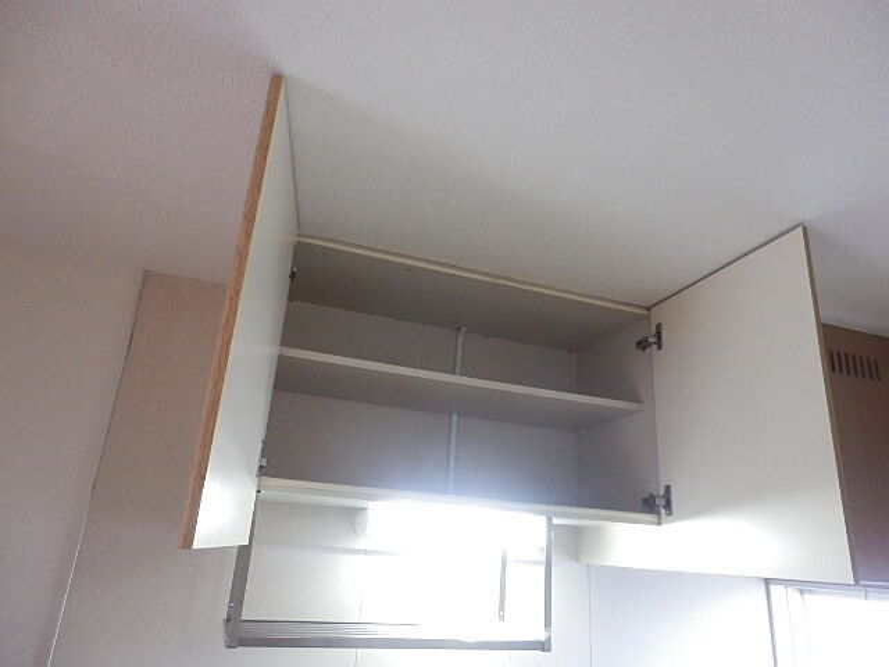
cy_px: 334
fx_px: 616
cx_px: 444
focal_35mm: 24
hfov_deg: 71.6
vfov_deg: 56.8
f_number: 3
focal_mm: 4.2
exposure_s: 1/30
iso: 500
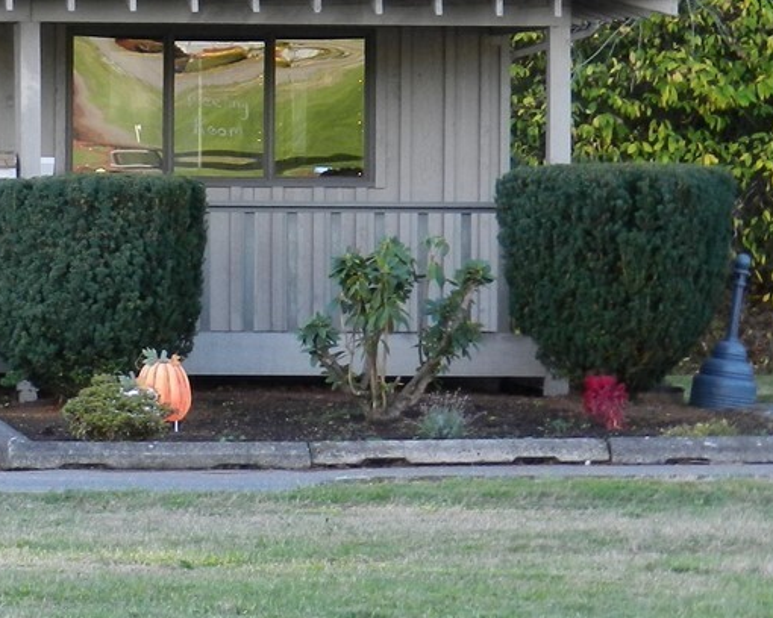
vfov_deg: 5.1
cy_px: 97
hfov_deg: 6.3
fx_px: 7001
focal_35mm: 306
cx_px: -274
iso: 160
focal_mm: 17.7
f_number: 4.6
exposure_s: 1/80
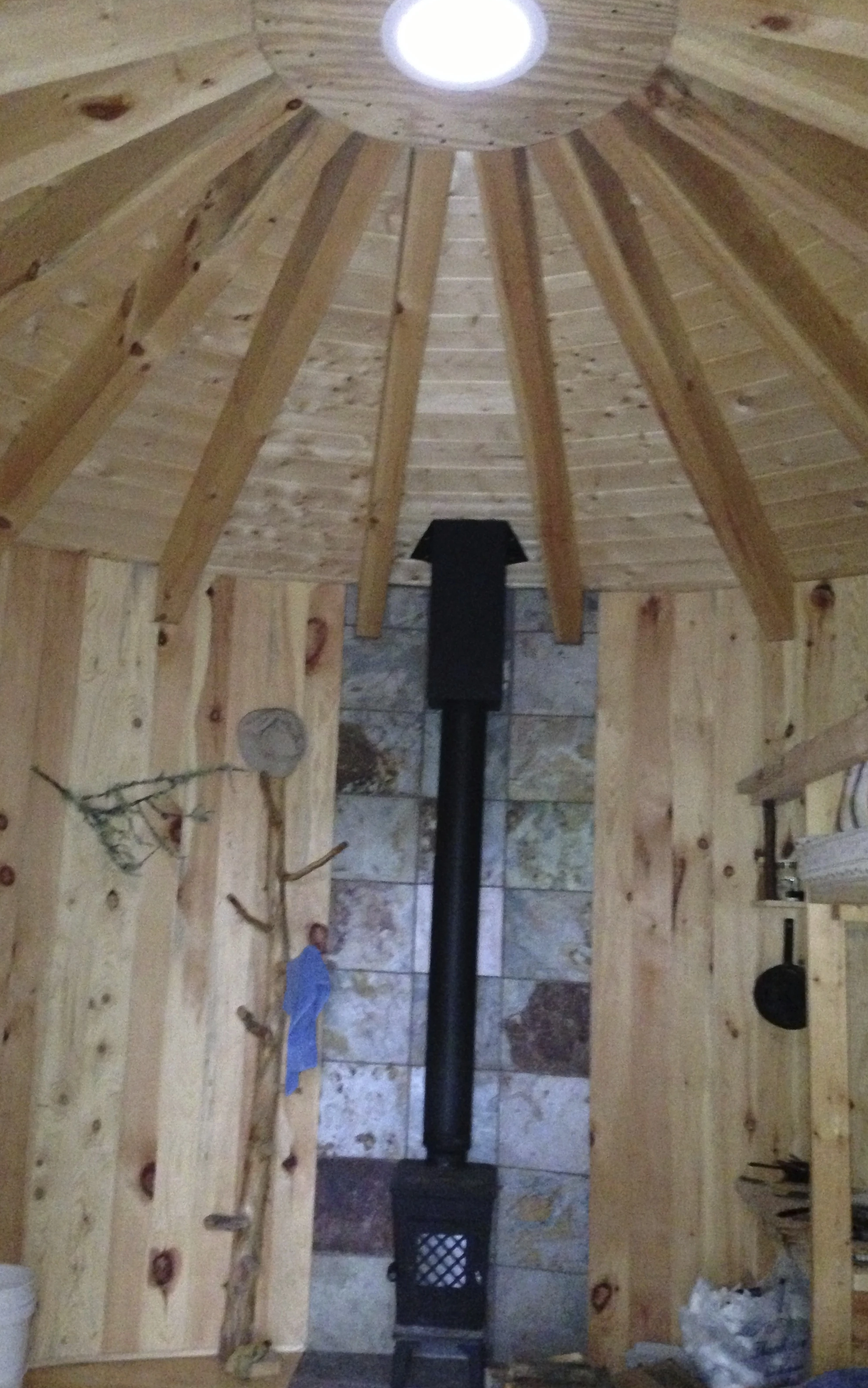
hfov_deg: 35.3
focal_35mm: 36
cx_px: 380
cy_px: 687
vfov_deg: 54.0
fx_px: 1363
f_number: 2.4
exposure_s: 1/16
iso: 800
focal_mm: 4.13
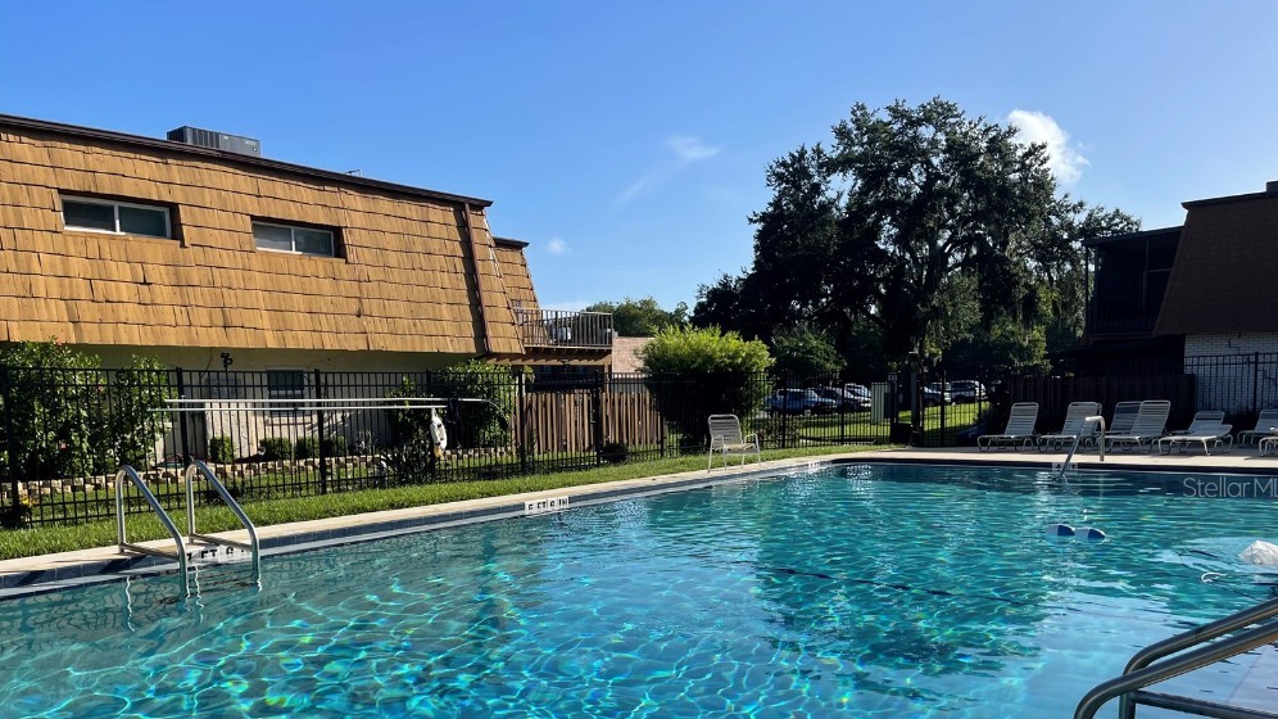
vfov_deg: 40.9
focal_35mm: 28
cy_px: 487
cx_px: 647
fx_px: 949
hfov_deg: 67.9
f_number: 1.6
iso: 32
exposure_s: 1/3344
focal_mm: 5.1
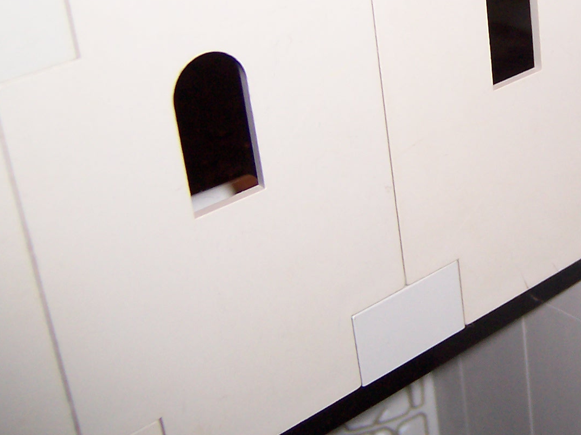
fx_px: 1192
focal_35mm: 71
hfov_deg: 26.0
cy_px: 87
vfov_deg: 20.5
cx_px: 576
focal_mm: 5.5
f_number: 2.8
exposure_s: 1/60
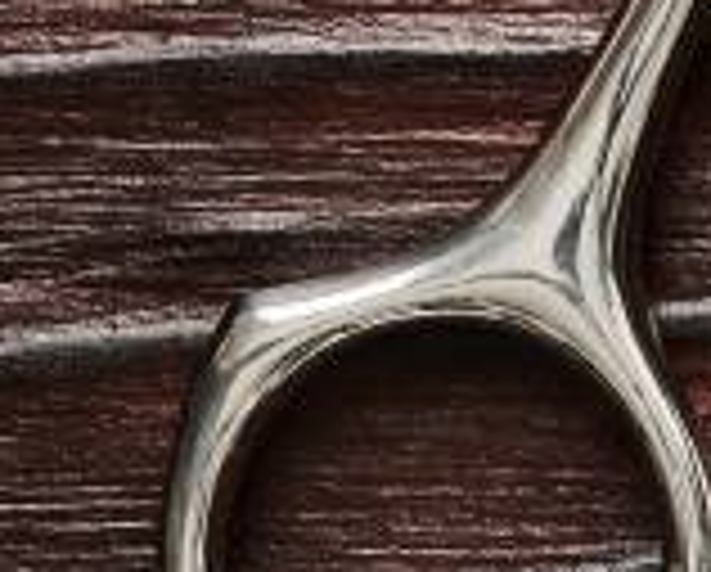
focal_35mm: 654
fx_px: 13788
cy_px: -525
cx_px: 2871
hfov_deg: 2.9
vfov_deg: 2.4
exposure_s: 1/160
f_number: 18
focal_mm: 85
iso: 100
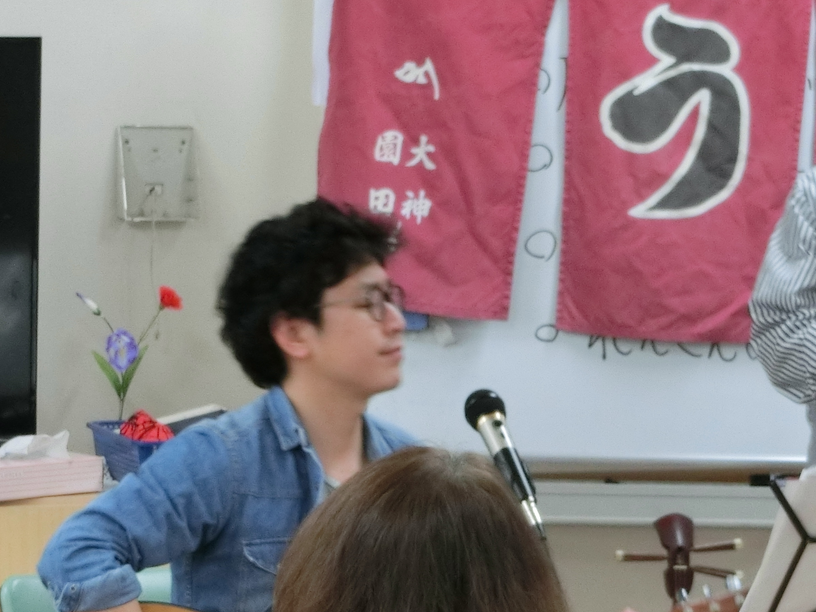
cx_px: 742
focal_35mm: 206
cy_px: 249
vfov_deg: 7.2
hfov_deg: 9.6
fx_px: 4856
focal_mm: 19.1
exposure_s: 1/20
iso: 400
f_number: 5.7
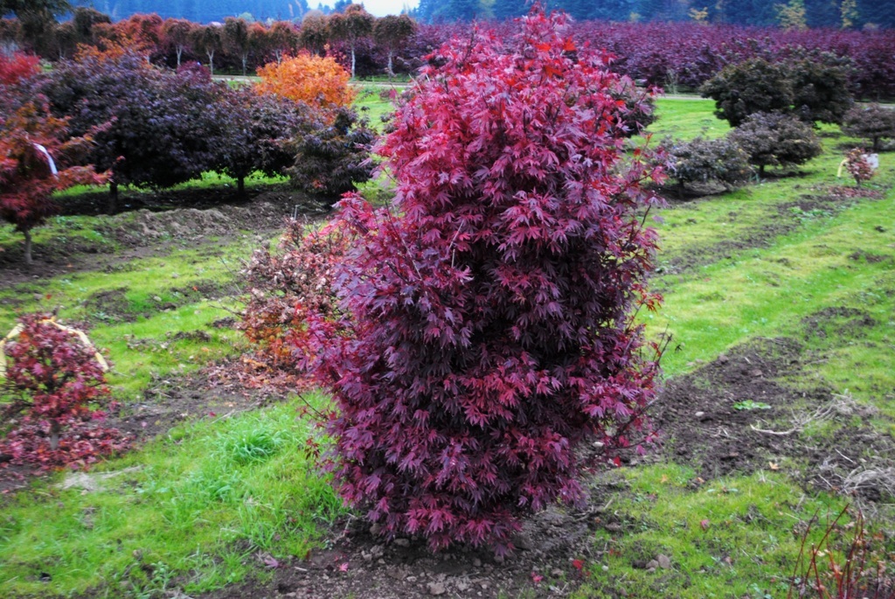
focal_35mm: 48
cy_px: 300
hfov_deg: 41.1
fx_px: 1194
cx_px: 448
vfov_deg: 28.1
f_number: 4.8
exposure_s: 1/30
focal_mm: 32
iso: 250
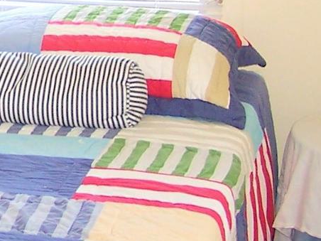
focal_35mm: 172
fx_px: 1595
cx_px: -126
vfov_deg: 8.6
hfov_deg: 11.1
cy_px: -5
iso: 80
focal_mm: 6.3
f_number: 2.8
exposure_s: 1/90
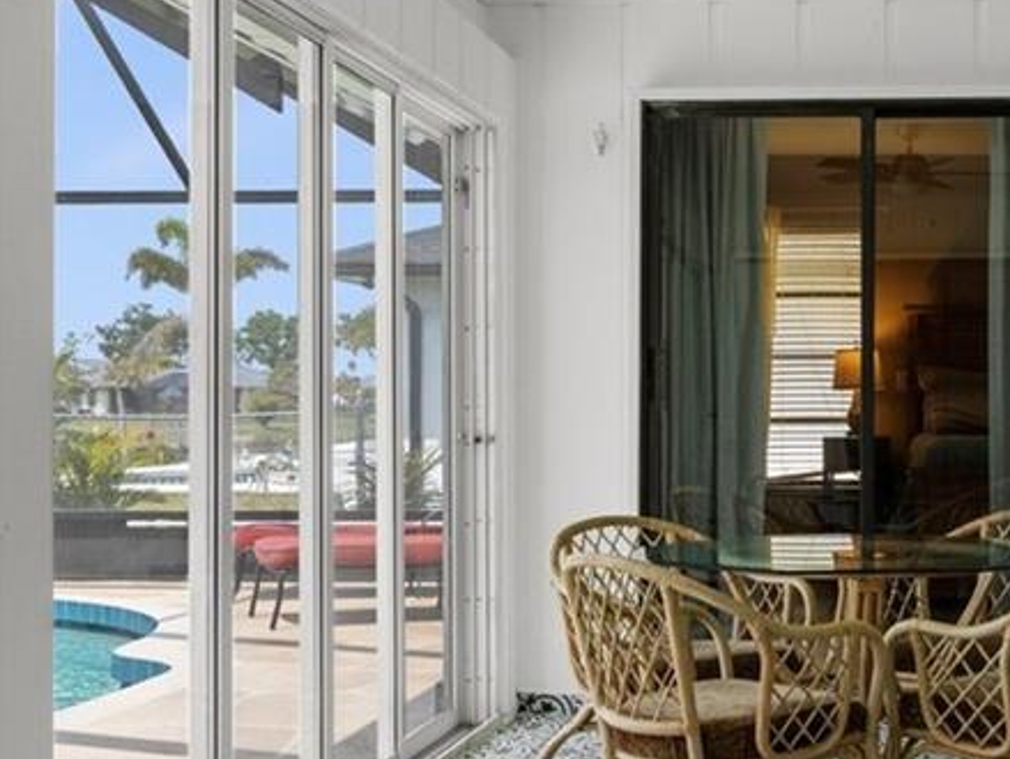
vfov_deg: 26.1
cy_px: 350
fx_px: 1635
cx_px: 881
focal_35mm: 56
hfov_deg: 32.8
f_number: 7.1
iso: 400
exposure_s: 1/30
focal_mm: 16
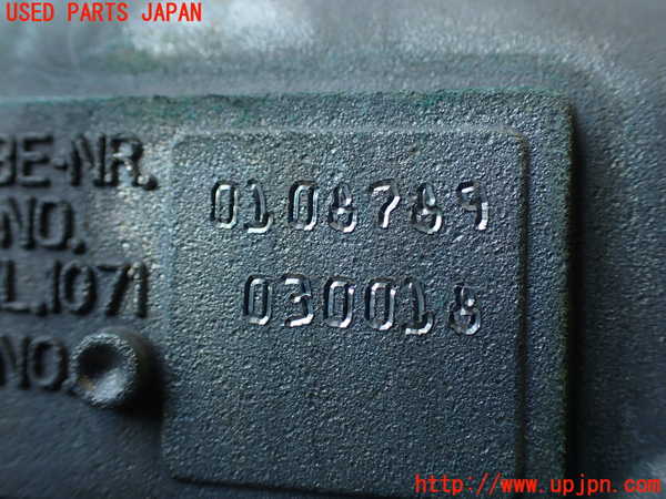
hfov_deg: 51.4
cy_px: 250
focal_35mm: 36
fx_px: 693
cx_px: 333
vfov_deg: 39.7
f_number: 2.5
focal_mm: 6.37
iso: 160
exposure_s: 1/80
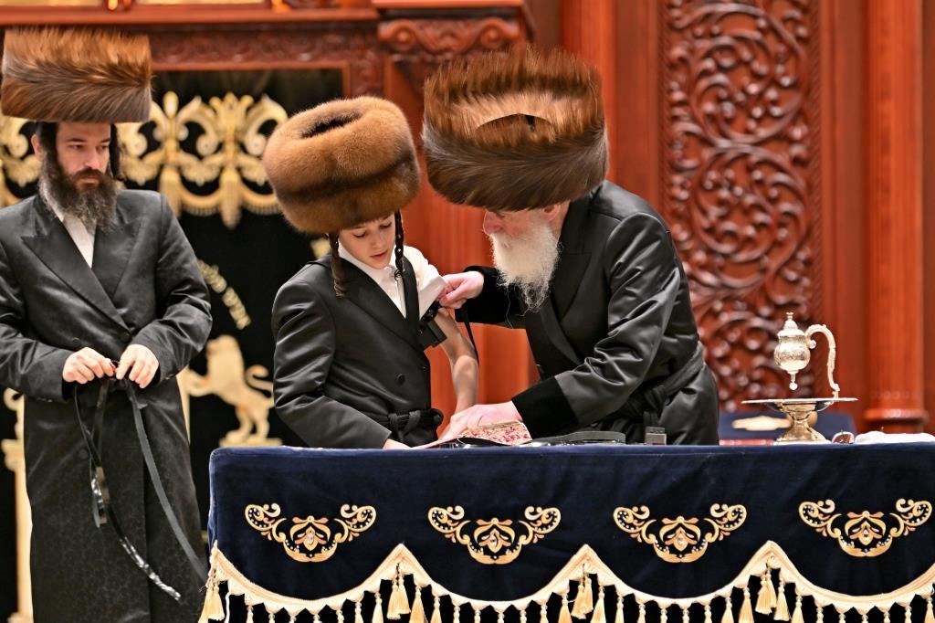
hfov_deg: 9.2
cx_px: 468
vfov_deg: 6.1
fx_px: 5842
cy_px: 312
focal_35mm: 225
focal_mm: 150
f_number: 2.8
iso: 250
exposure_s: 1/160
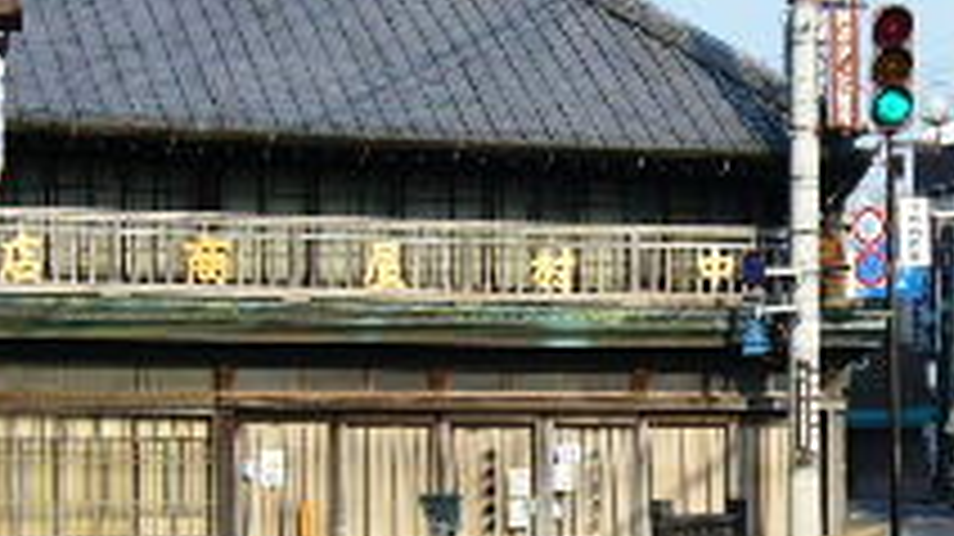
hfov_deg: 15.9
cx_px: 891
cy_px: 304
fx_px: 3363
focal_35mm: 133
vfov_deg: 9.1
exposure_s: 1/320
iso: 80
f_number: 5.6
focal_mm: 5.8
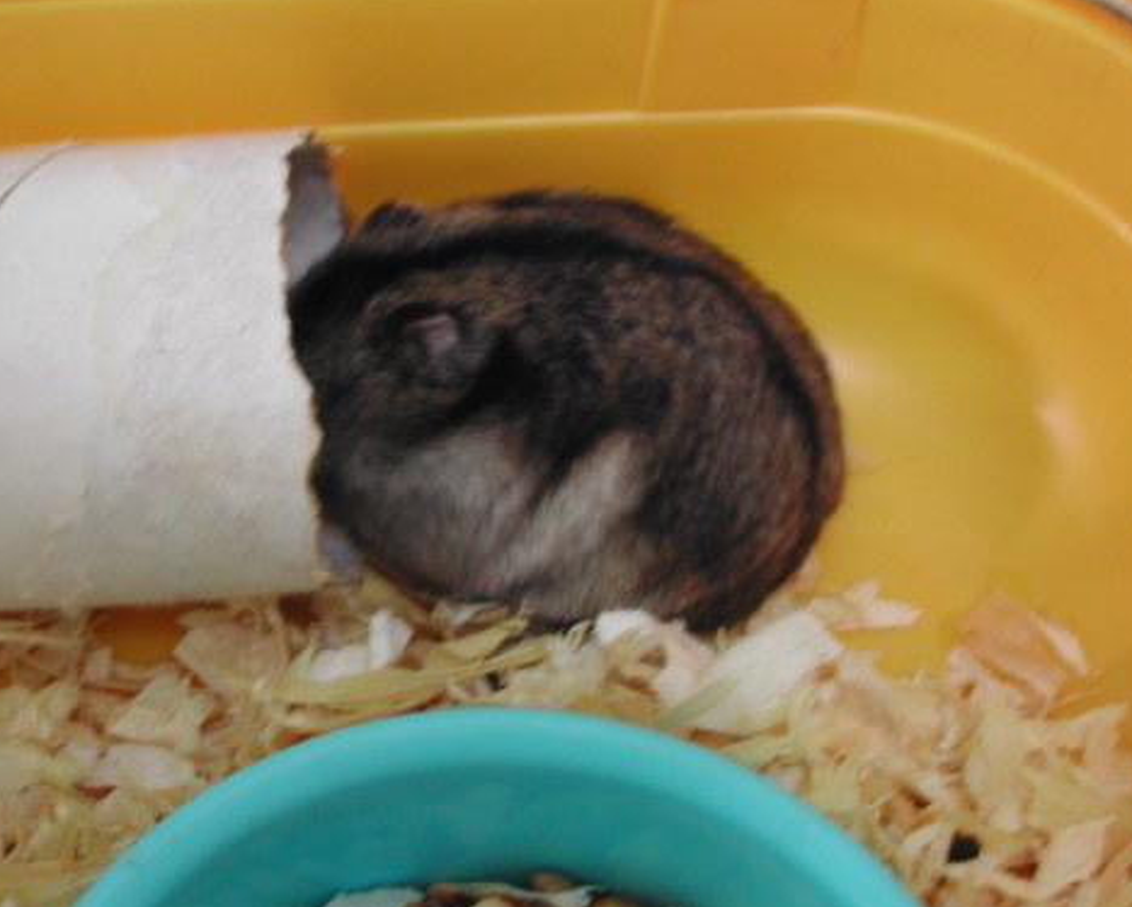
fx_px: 2815
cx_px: 494
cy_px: 458
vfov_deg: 18.3
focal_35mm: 84
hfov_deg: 22.7
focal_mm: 14.2
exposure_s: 1/4.6
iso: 100
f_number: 3.7
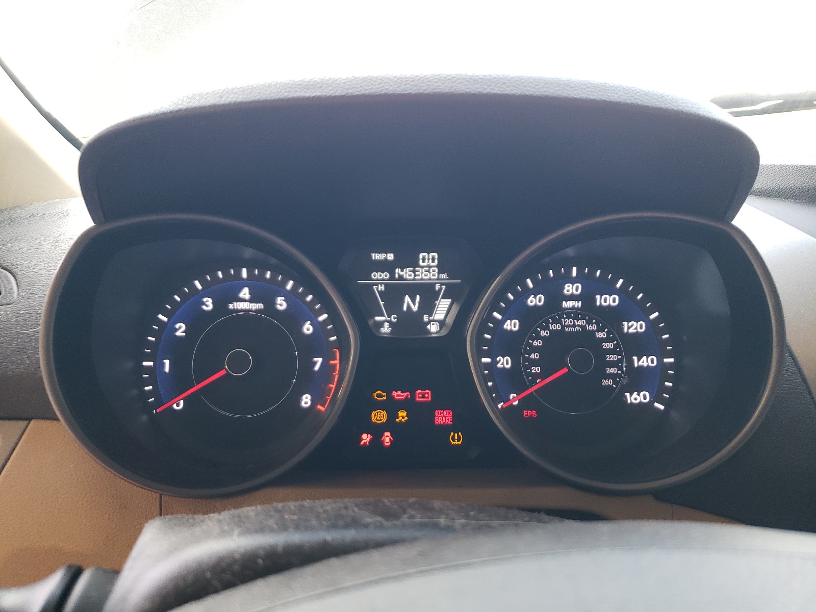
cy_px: 306
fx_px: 613
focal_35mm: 26
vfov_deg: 53.1
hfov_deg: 67.3
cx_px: 408
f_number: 1.5
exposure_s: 1/60.2
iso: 113
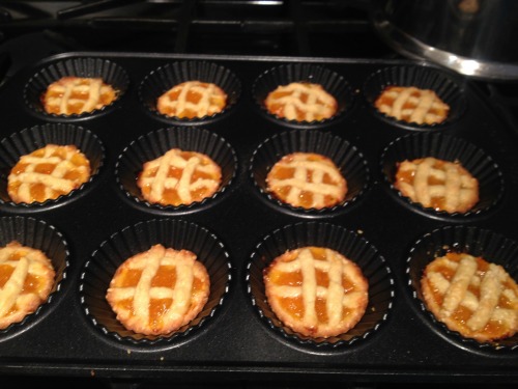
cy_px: 194
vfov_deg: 40.7
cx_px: 259
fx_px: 524
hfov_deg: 52.6
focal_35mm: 35
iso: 80
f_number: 2.4
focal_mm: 4.28
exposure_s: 1/20
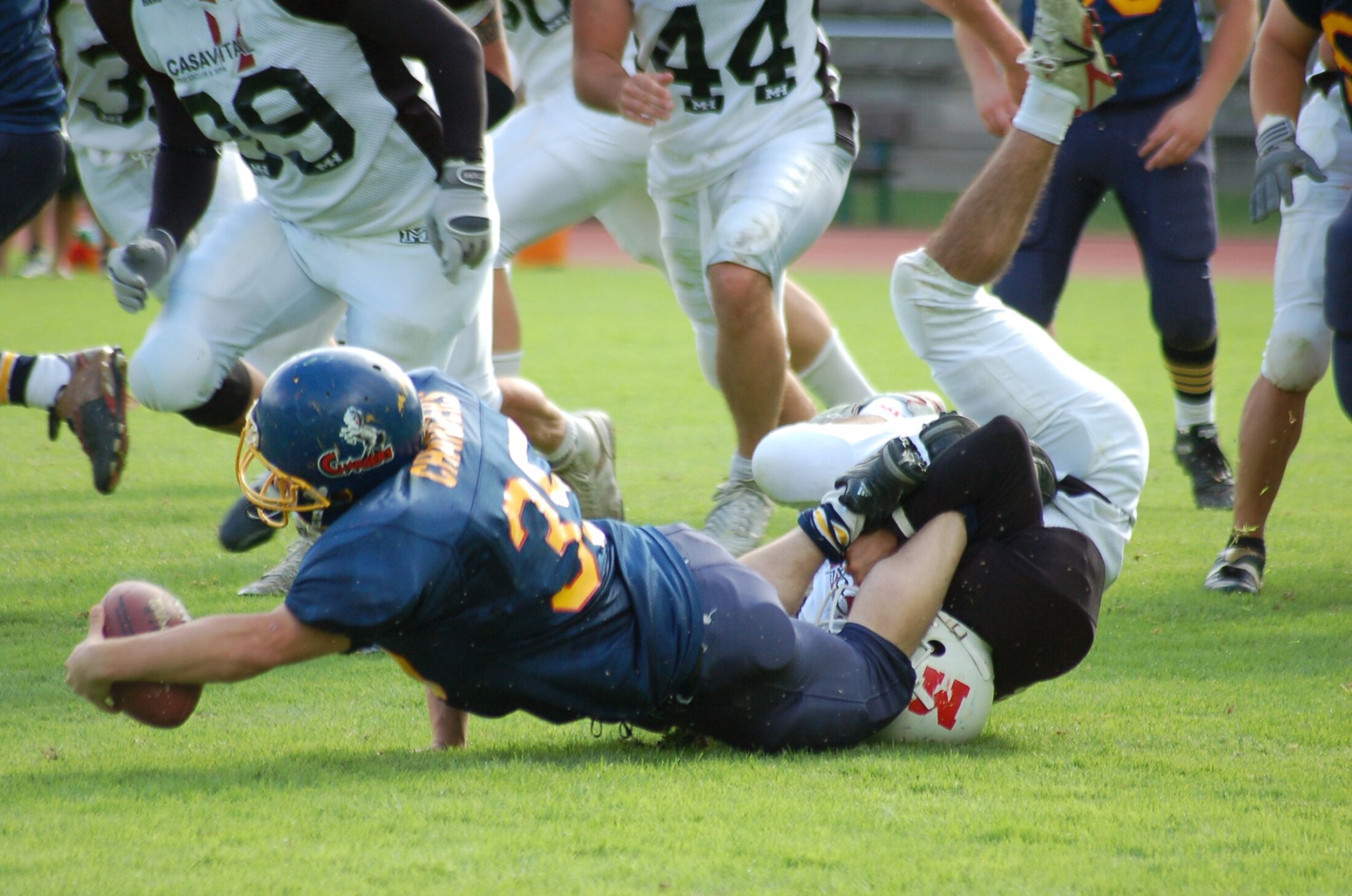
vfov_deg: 3.8
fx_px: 13494
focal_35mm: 360
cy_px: 448
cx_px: 676
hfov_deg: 5.7
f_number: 5.3
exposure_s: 1/500
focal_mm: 240
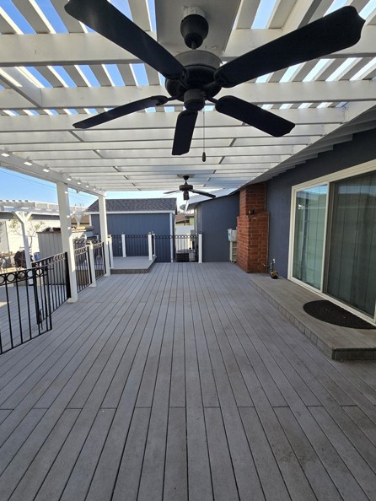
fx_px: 203
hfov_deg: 85.7
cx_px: 181
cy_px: 254
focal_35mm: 14
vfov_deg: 102.0
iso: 50
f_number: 2.2
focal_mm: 2.2
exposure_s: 1/1030
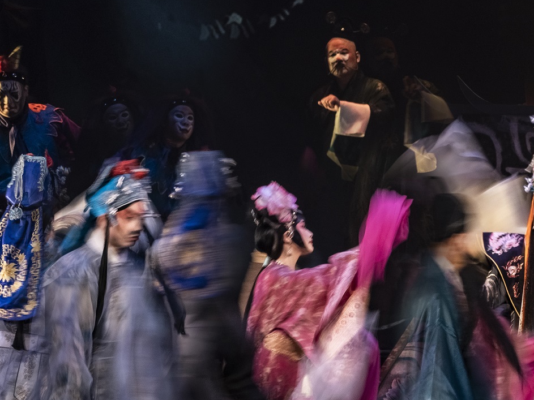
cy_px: 269
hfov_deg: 5.0
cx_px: 556
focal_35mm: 396
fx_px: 6108
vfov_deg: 3.8
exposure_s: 1/15
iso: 200
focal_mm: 90
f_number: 7.1
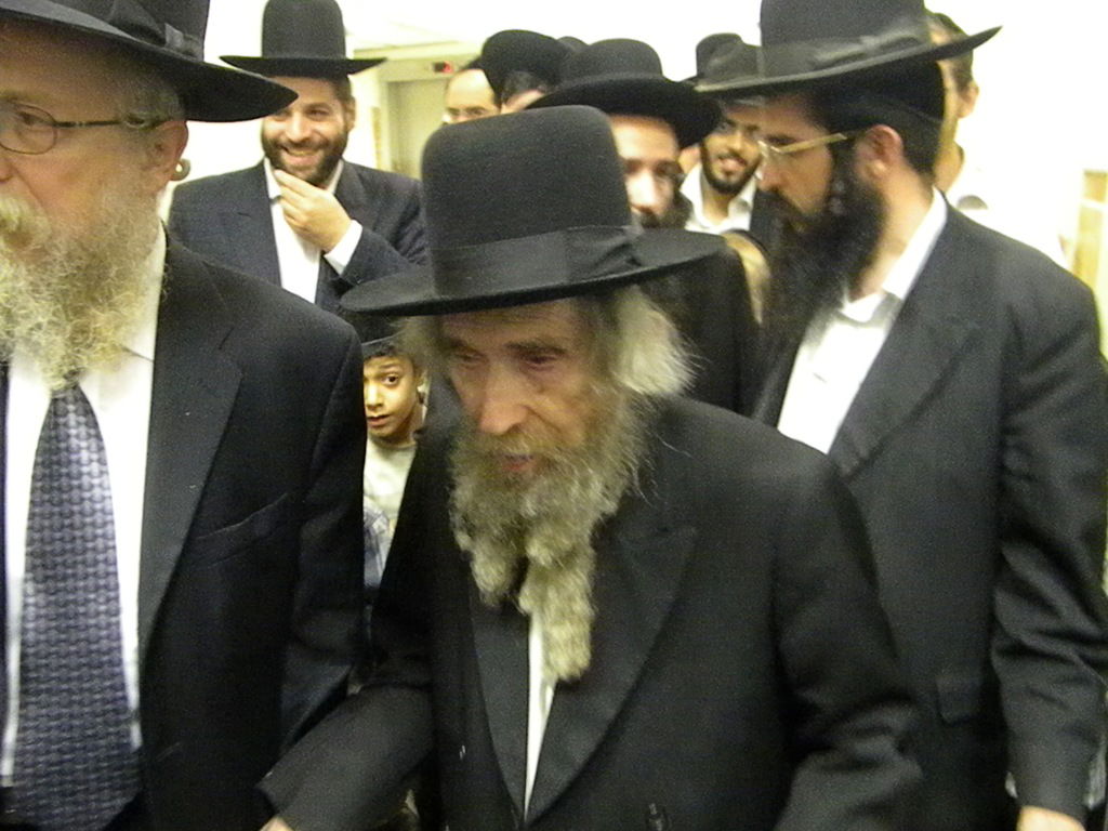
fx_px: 896
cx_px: 554
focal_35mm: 28
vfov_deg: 49.7
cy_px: 416
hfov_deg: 63.4
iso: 3200
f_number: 3.5
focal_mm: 5
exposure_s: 1/34.8
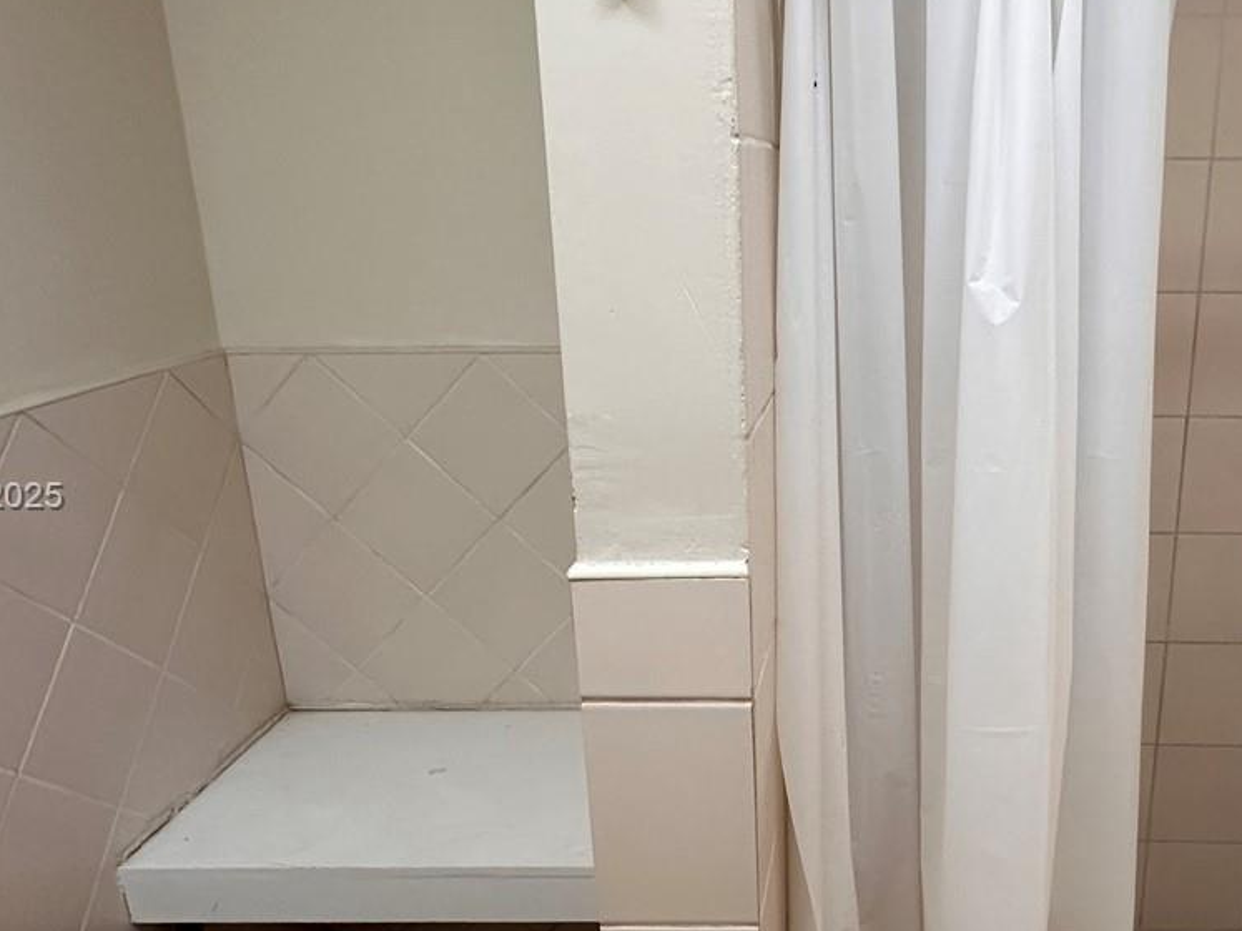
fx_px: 1076
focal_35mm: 30
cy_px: 499
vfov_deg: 46.8
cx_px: 861
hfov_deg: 58.2
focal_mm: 2.22
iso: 200
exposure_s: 1/60
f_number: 2.2
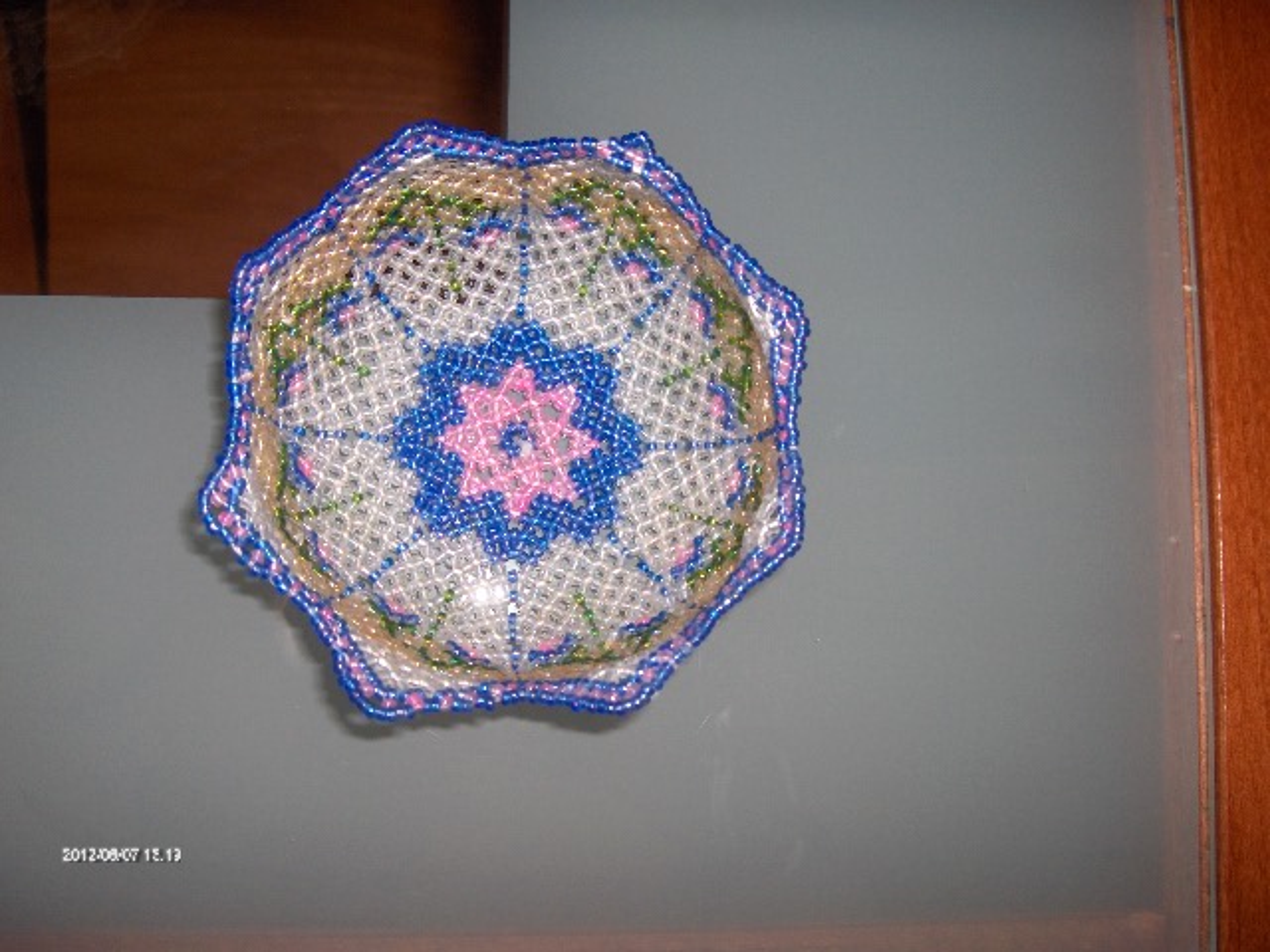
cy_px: 476
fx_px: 1431
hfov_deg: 47.9
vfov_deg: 36.8
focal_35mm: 39
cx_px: 635
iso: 100
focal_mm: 8
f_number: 2.8
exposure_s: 1/60
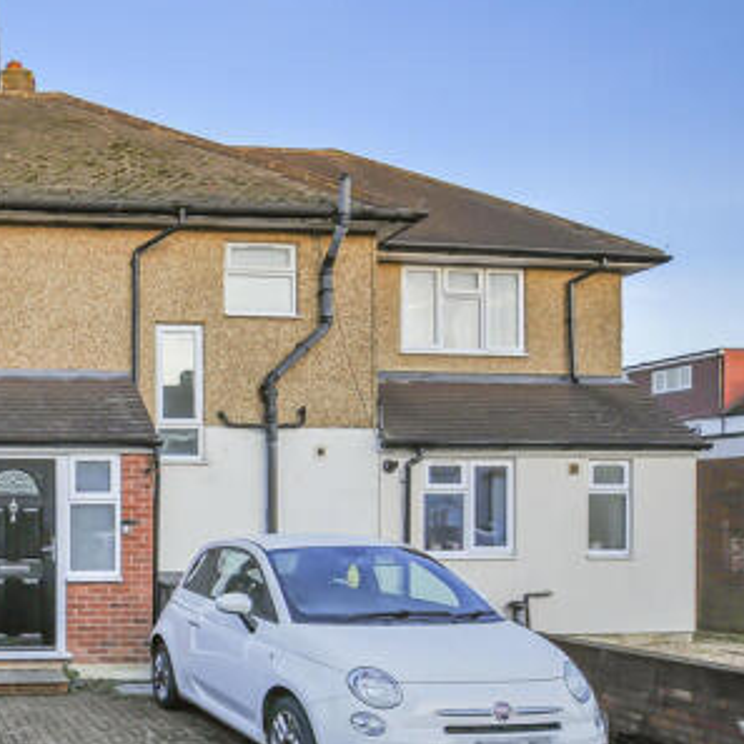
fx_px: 752
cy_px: 514
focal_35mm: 31
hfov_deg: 42.6
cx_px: -53
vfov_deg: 51.4
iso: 320
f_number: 5.6
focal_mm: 11
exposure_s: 1/250
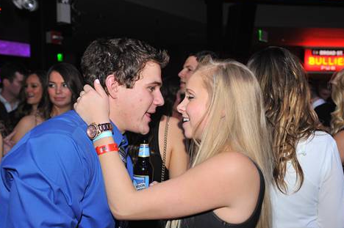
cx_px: 192
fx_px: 449
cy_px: 115
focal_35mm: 47
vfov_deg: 28.6
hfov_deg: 41.9
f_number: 5.6
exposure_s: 1/100
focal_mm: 40
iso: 1600
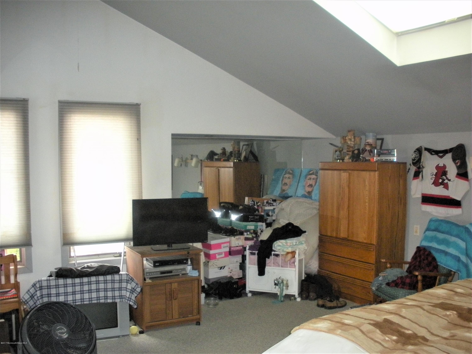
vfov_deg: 40.7
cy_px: 177
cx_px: 236
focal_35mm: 35
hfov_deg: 52.6
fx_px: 477
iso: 400
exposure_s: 1/60
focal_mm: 6.3
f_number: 3.5
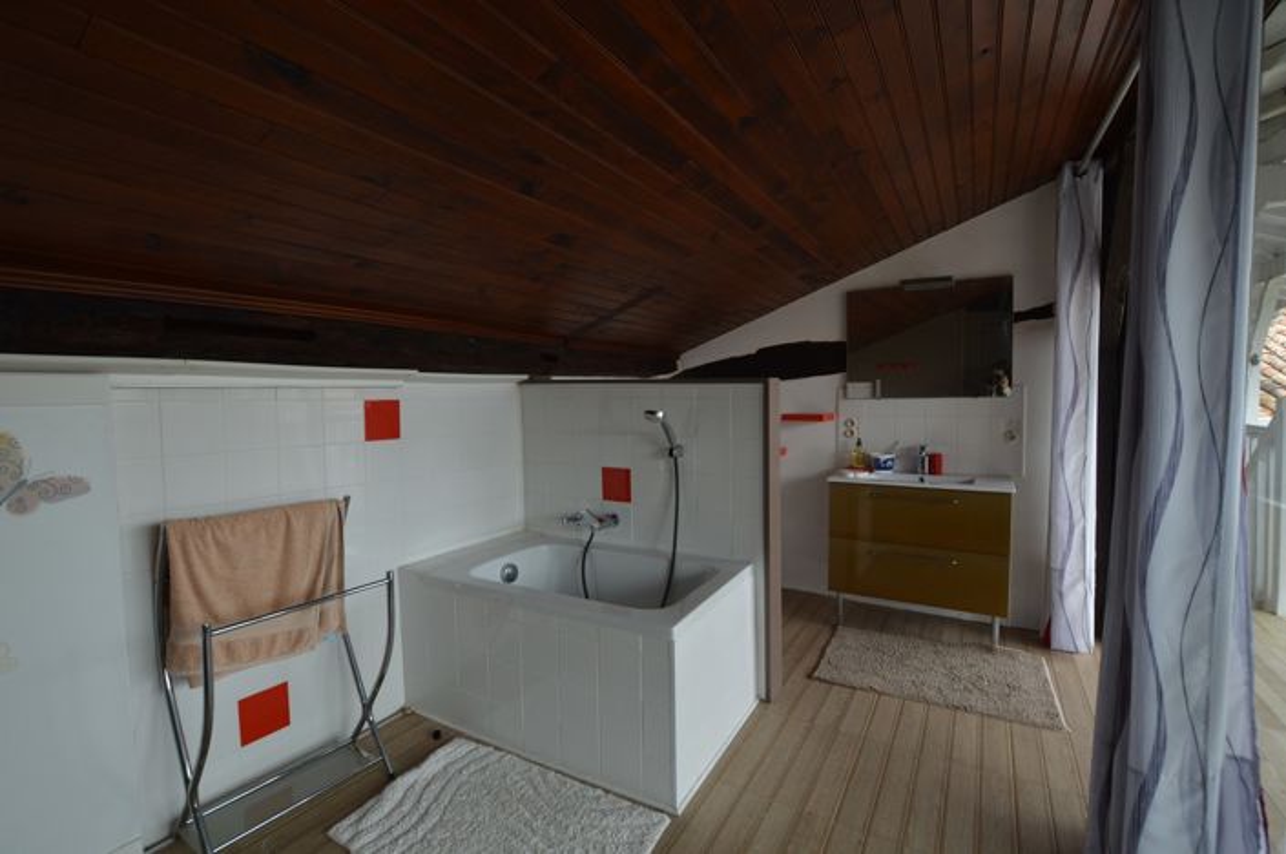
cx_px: 643
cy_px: 427
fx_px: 535
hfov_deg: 100.5
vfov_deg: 77.2
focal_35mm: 15
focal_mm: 10
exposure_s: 1/125
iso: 400
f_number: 5.6
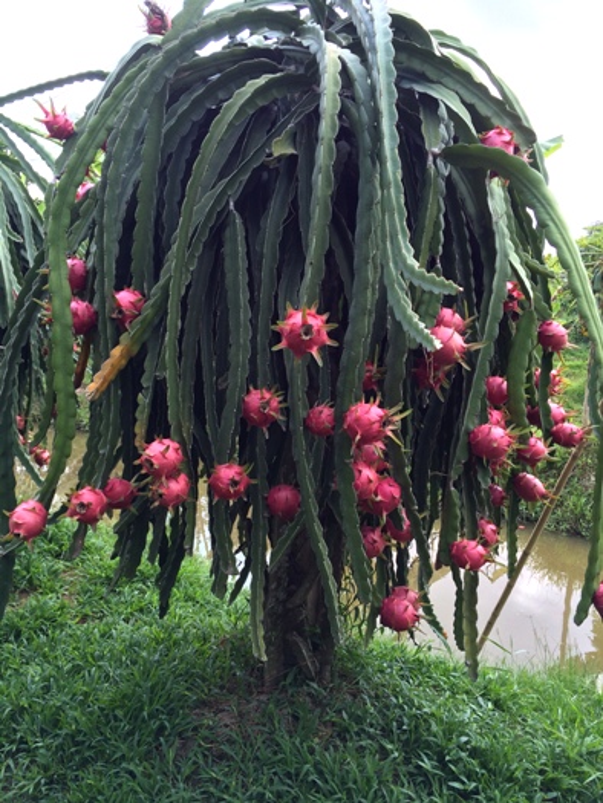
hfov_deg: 48.2
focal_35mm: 29
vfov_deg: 61.6
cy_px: 402
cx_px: 302
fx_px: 673
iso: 32
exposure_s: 1/466
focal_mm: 4.15
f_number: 2.2
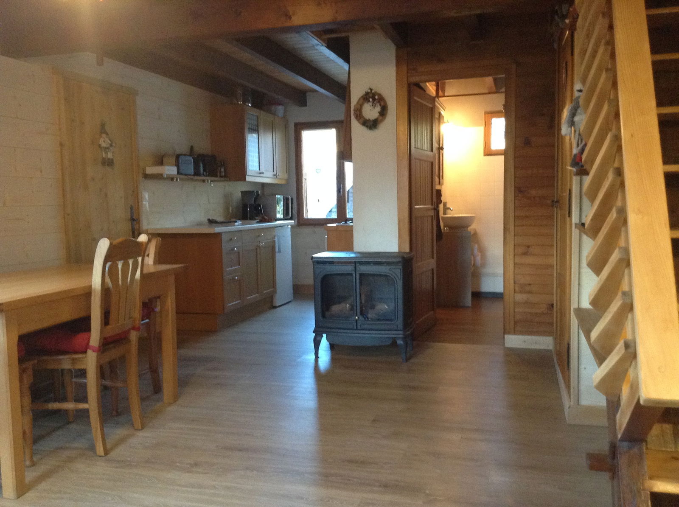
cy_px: 254
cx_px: 340
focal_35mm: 33
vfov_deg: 42.8
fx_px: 646
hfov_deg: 55.4
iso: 250
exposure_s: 1/25
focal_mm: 3.3
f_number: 2.4
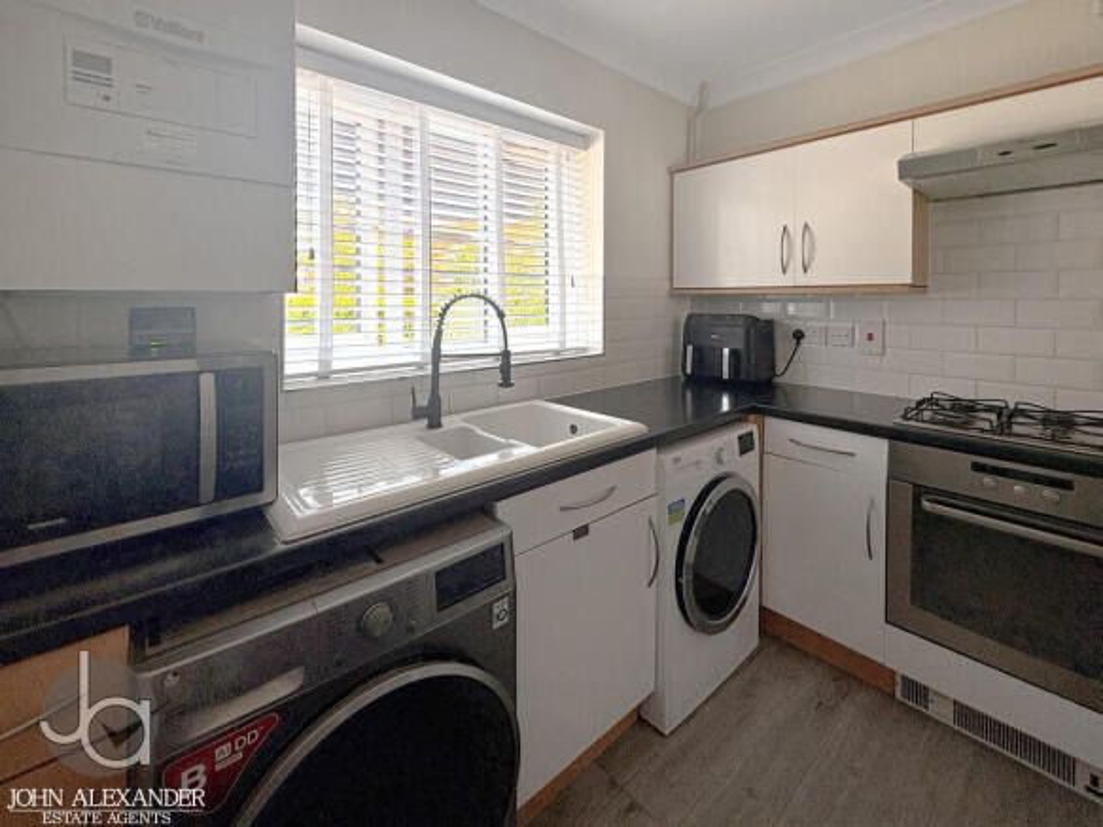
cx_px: 552
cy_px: 414
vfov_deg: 85.7
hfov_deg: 102.1
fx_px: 446
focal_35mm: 14
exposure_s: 1/146
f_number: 2.2
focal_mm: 2.22
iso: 64
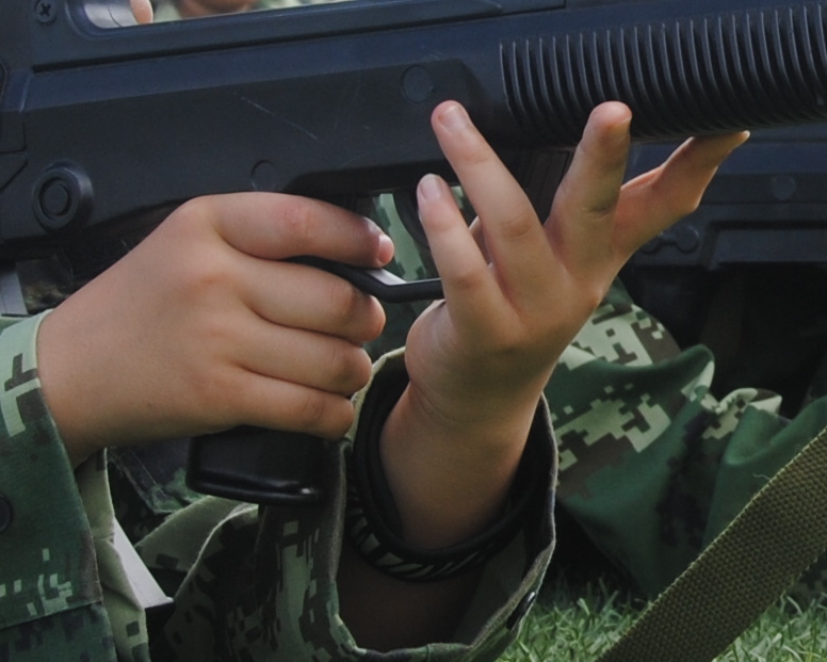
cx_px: 893
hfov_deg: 9.7
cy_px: 139
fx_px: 4822
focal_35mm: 197
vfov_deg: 7.8
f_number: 6.3
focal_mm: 28
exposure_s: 1/160
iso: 100
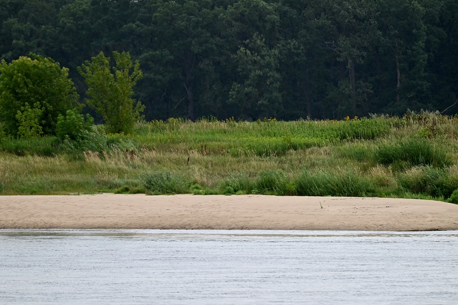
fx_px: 3779
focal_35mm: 297
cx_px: 232
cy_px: 138
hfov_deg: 6.9
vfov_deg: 4.6
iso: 400
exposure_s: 1/400
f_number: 5.6
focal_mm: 260
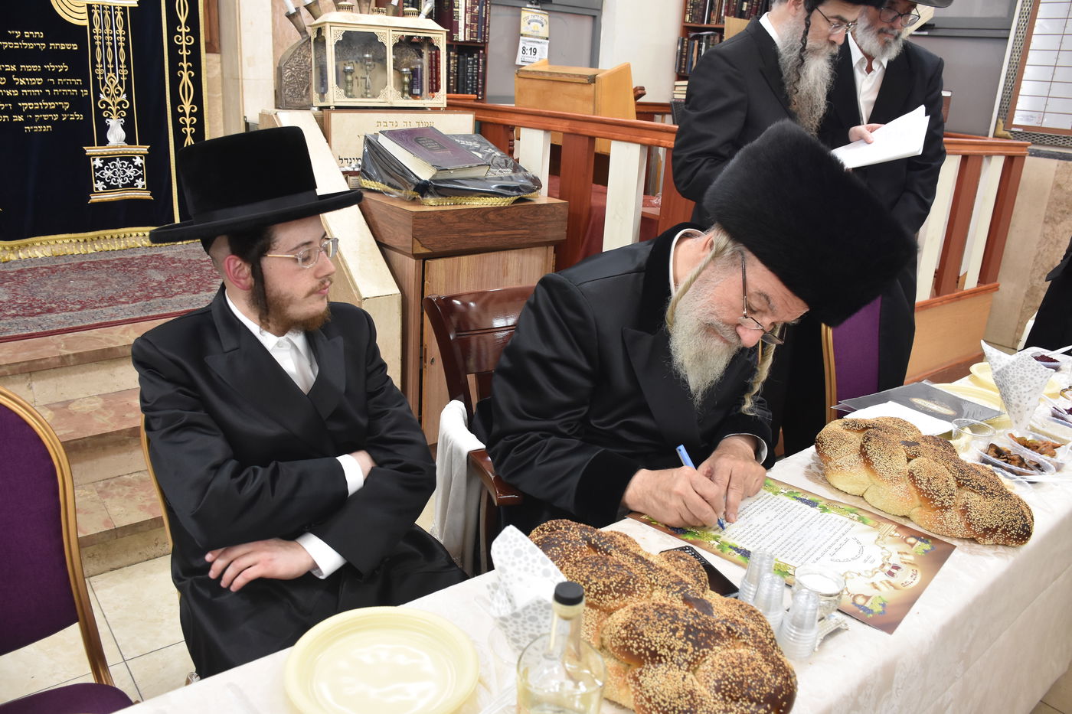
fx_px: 804
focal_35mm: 27
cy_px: 357
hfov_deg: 67.4
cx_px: 536
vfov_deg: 47.9
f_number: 5.6
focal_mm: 18
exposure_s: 1/80
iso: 1000
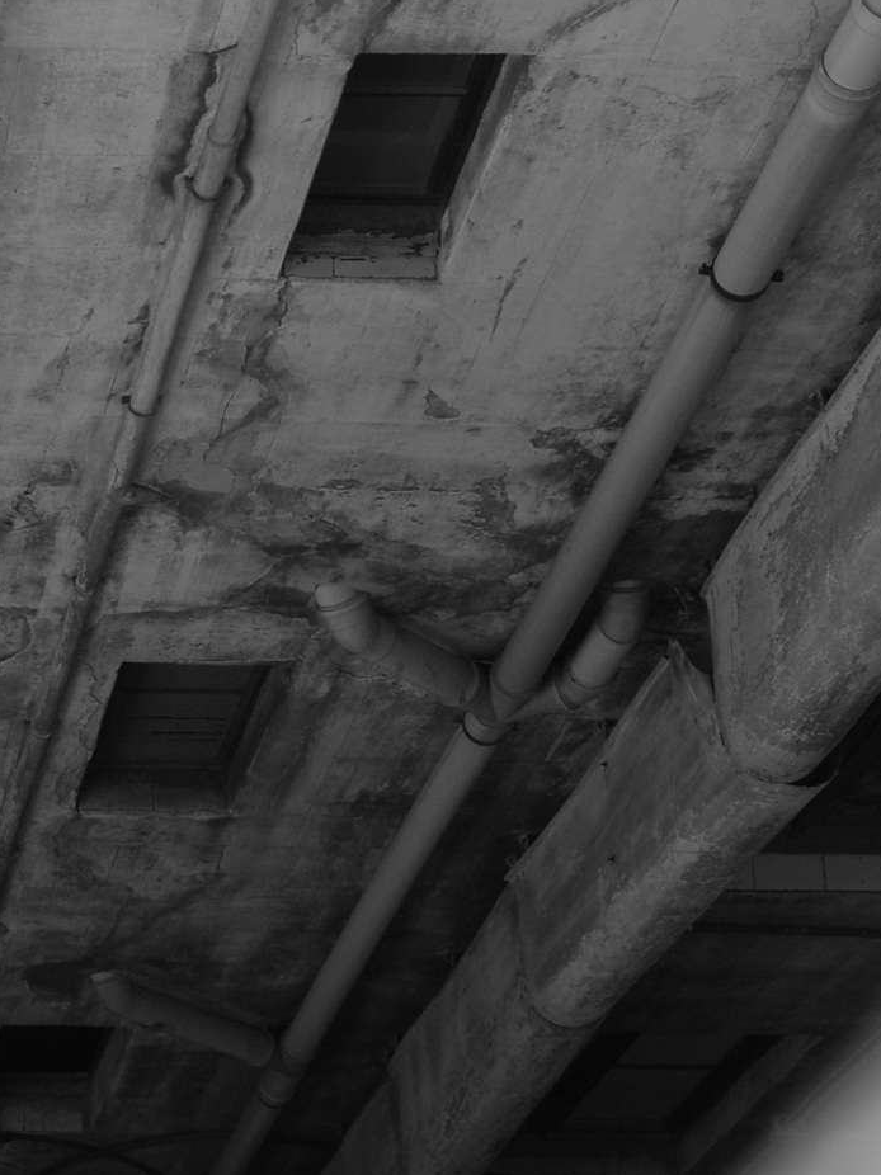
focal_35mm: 117
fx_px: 3972
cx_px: -438
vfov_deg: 16.8
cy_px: 568
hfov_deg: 12.1
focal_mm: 30
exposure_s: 1/200
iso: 200
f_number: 10
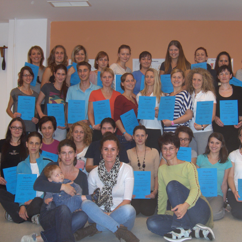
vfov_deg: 36.8
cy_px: 121
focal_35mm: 46
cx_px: 154
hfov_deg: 36.5
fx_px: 364
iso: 100
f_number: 2.8
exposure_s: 1/60
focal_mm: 8
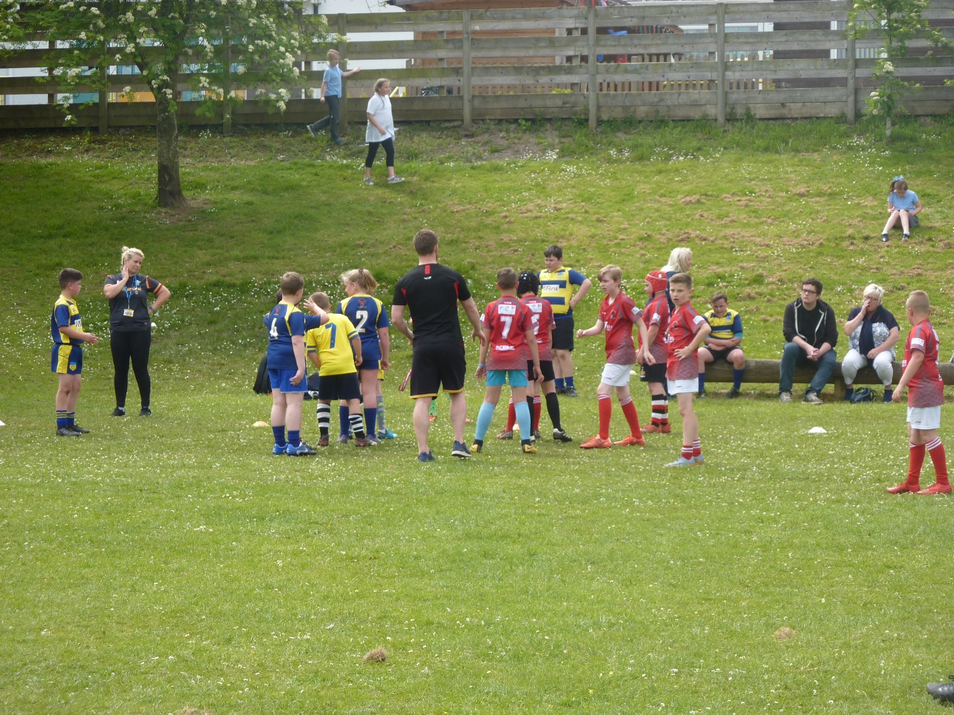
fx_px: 3776
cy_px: 358
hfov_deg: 14.4
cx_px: 477
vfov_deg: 10.8
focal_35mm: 137
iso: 80
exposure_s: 1/200
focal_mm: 22.5
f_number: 4.5
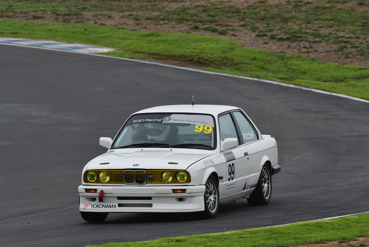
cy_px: 124
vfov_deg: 2.0
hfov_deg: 3.1
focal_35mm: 675
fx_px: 6921
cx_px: 184
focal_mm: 450
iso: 1000
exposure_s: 1/640
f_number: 9
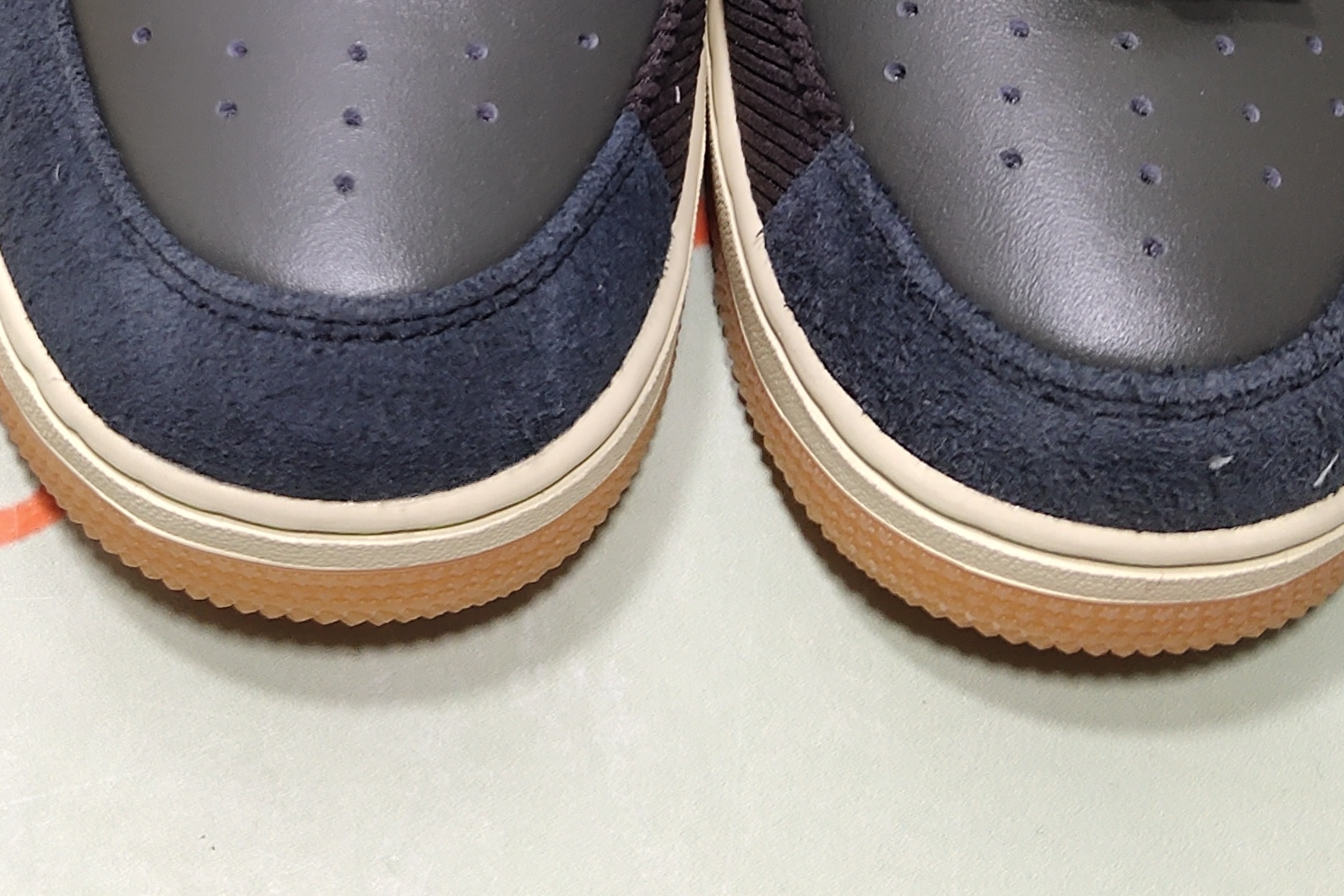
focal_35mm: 79
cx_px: 431
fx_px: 2950
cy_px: -203
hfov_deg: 25.5
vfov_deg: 16.5
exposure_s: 1/100
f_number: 1.79
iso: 161
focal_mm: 4.35
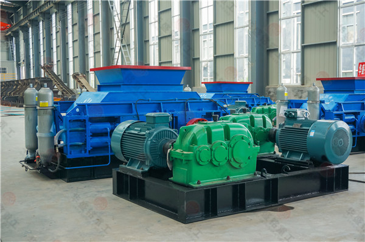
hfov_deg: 43.7
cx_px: 182
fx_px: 456
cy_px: 121
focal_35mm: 45
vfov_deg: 29.8
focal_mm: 30
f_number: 5
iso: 200
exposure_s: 1/80
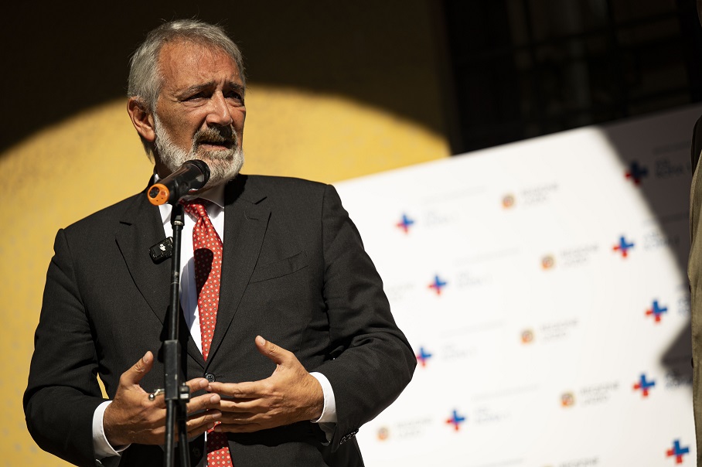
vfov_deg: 10.5
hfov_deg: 15.8
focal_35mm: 130
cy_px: 234
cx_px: 351
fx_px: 2533
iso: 200
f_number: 2.8
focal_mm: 130
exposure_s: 1/6400
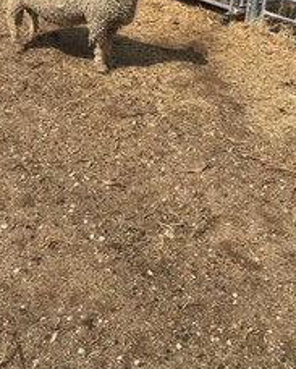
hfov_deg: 28.6
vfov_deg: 34.9
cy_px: 118
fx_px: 579
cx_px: 123
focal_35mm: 53
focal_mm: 3.3
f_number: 2.4
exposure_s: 1/1567
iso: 25
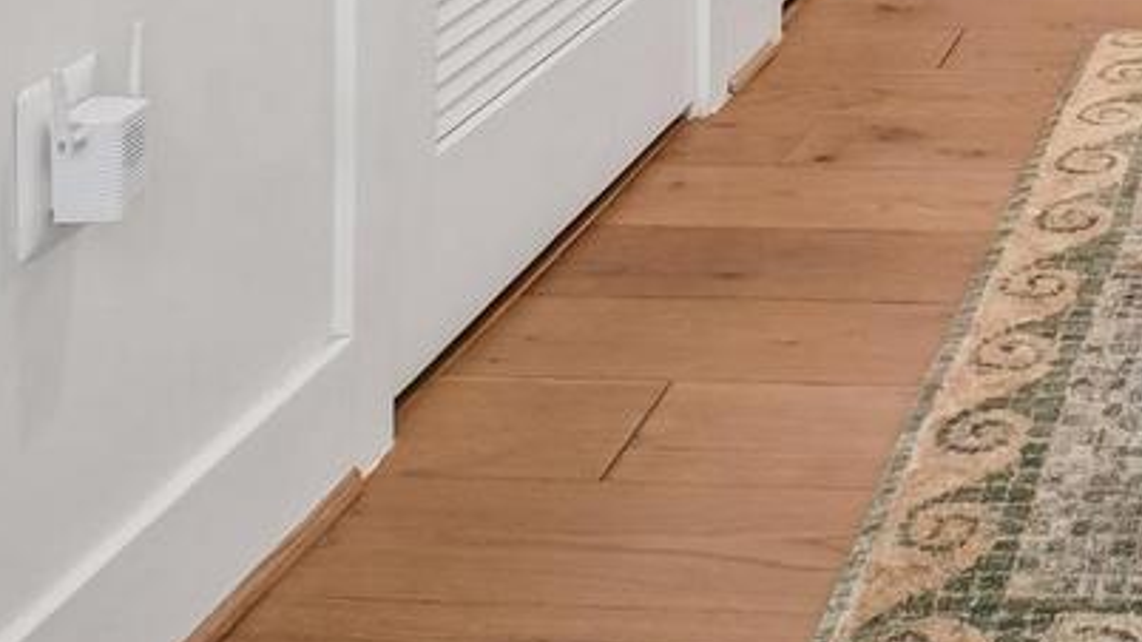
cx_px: 1281
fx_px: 1873
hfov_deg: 30.1
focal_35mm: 62
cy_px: -591
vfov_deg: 15.8
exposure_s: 1/10
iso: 500
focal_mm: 11
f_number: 8
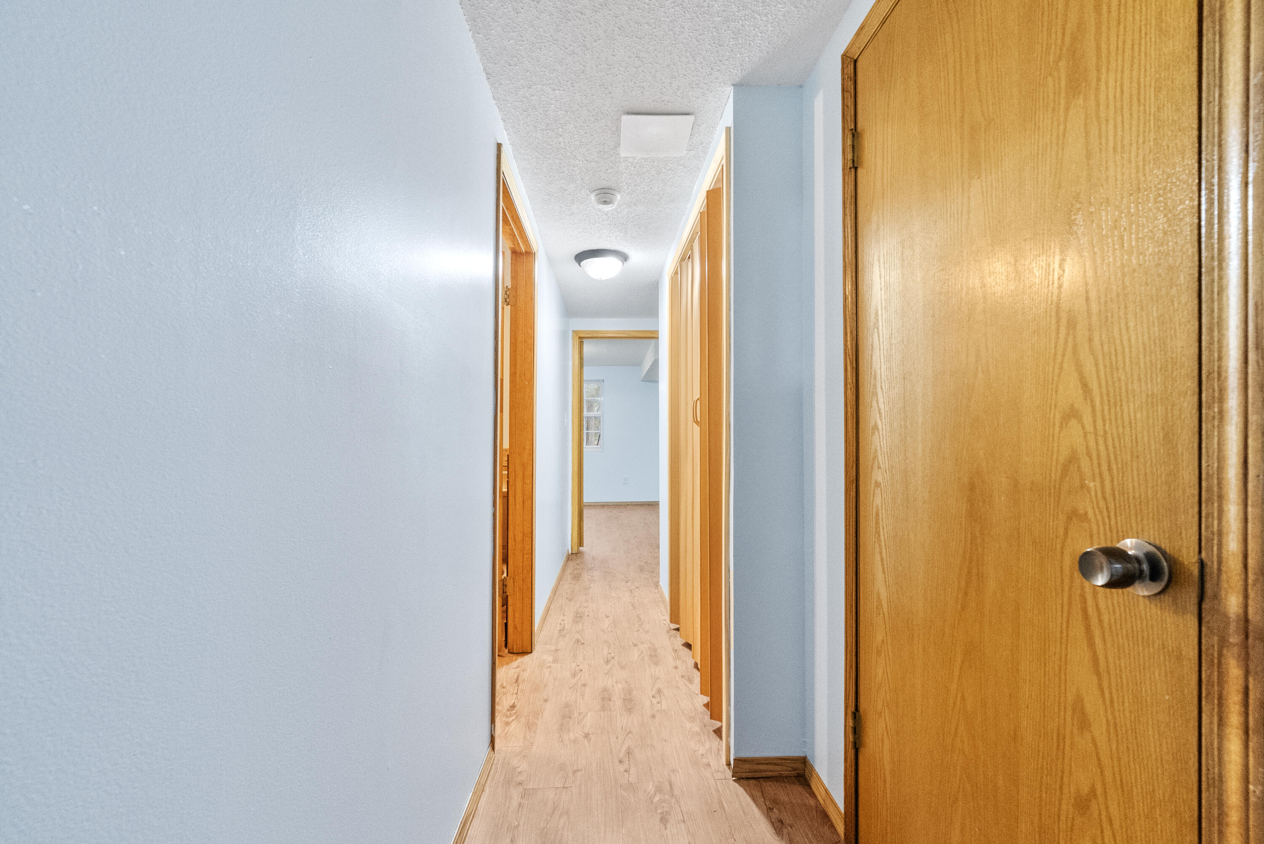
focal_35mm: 14
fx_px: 492
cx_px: 632
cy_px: 422
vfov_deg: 81.3
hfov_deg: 104.2
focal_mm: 14
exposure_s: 1/15
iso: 12800
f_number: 8
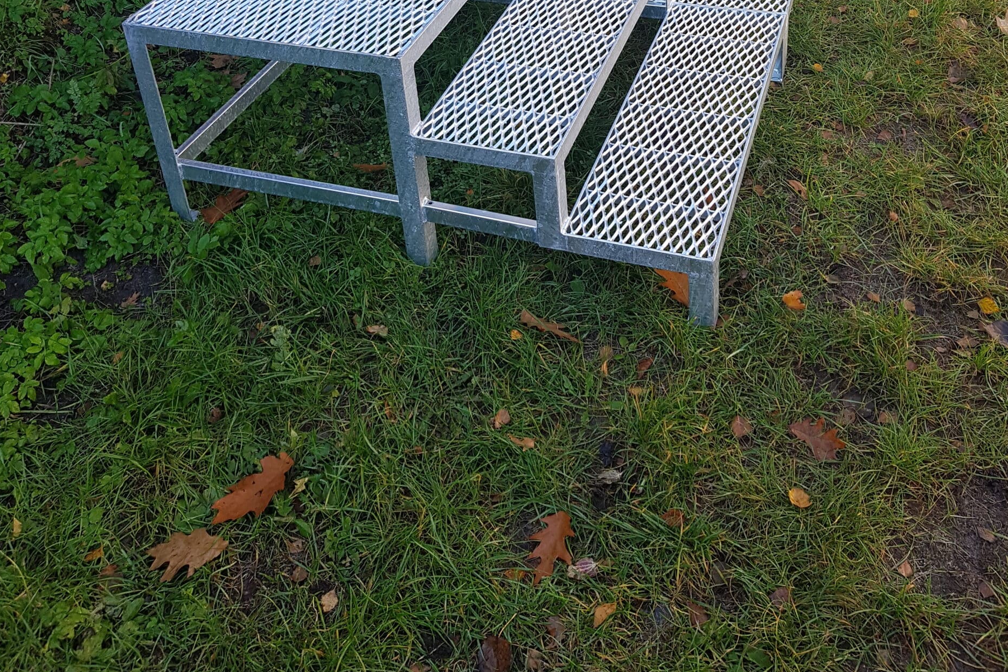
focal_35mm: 37
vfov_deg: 33.1
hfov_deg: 51.9
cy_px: 6
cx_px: 510
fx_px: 1036
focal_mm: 4.2
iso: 50
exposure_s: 1/339
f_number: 1.7
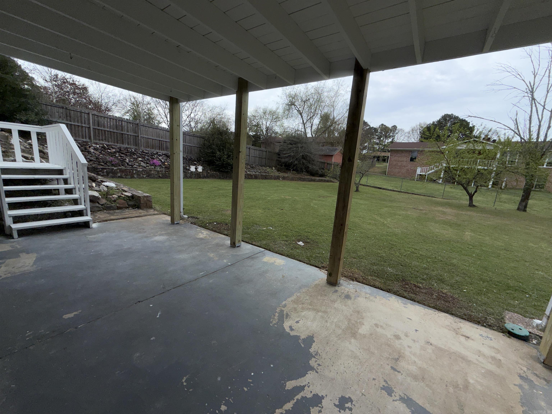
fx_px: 223
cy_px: 207
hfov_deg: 102.1
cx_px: 276
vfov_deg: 85.7
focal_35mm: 14
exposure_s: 1/1795
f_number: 2.2
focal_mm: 2.22
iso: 16
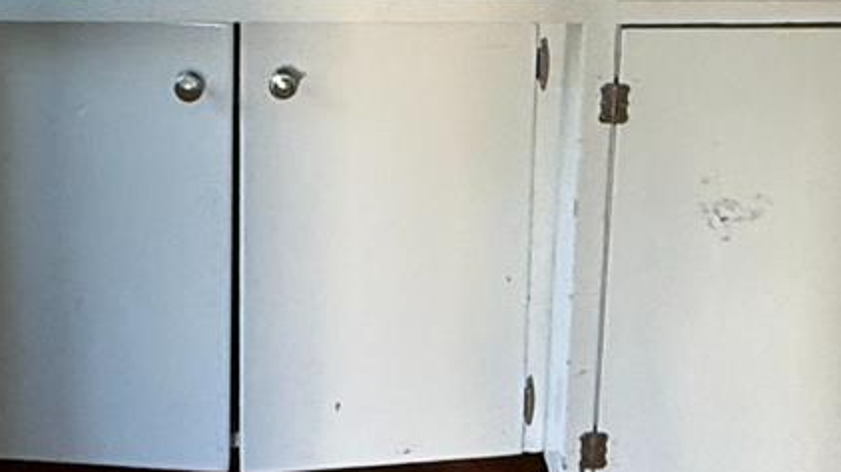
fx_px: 1650
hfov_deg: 28.4
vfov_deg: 13.9
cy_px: -454
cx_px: 279
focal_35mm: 74
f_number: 2.2
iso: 320
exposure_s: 1/99
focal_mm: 2.22
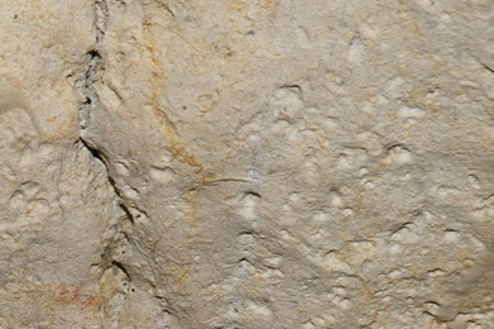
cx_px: -382
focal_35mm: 368
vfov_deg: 3.7
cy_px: 589
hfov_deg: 5.5
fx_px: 5045
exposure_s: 1/60
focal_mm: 90
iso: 200
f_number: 8
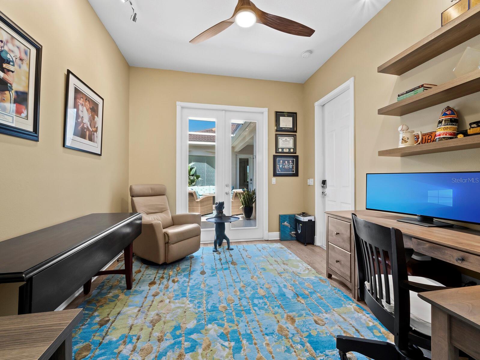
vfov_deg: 85.7
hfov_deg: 102.0
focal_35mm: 14
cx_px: 240
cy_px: 180
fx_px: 194
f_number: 11
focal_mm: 7
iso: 320
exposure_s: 1/3
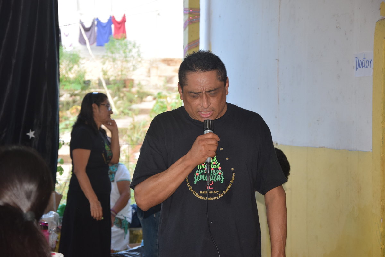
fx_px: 1059
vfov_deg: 13.8
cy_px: 128
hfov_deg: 20.6
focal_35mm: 99
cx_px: 192
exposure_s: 1/125
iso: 450
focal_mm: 66
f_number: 5.6
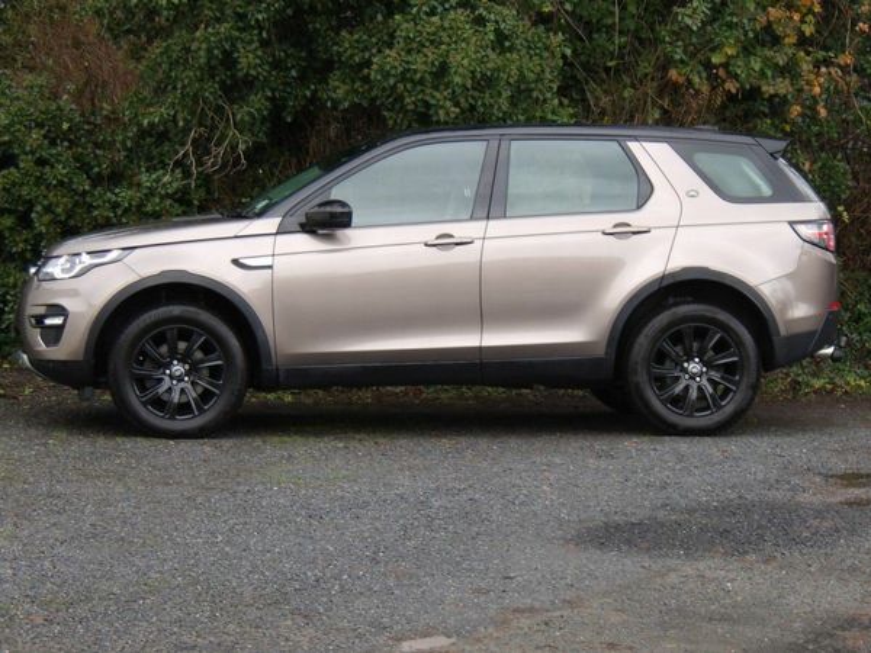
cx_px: 436
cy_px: 326
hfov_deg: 18.2
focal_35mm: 108
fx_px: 2717
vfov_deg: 13.7
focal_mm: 19.6
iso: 200
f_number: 6.6
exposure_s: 1/31
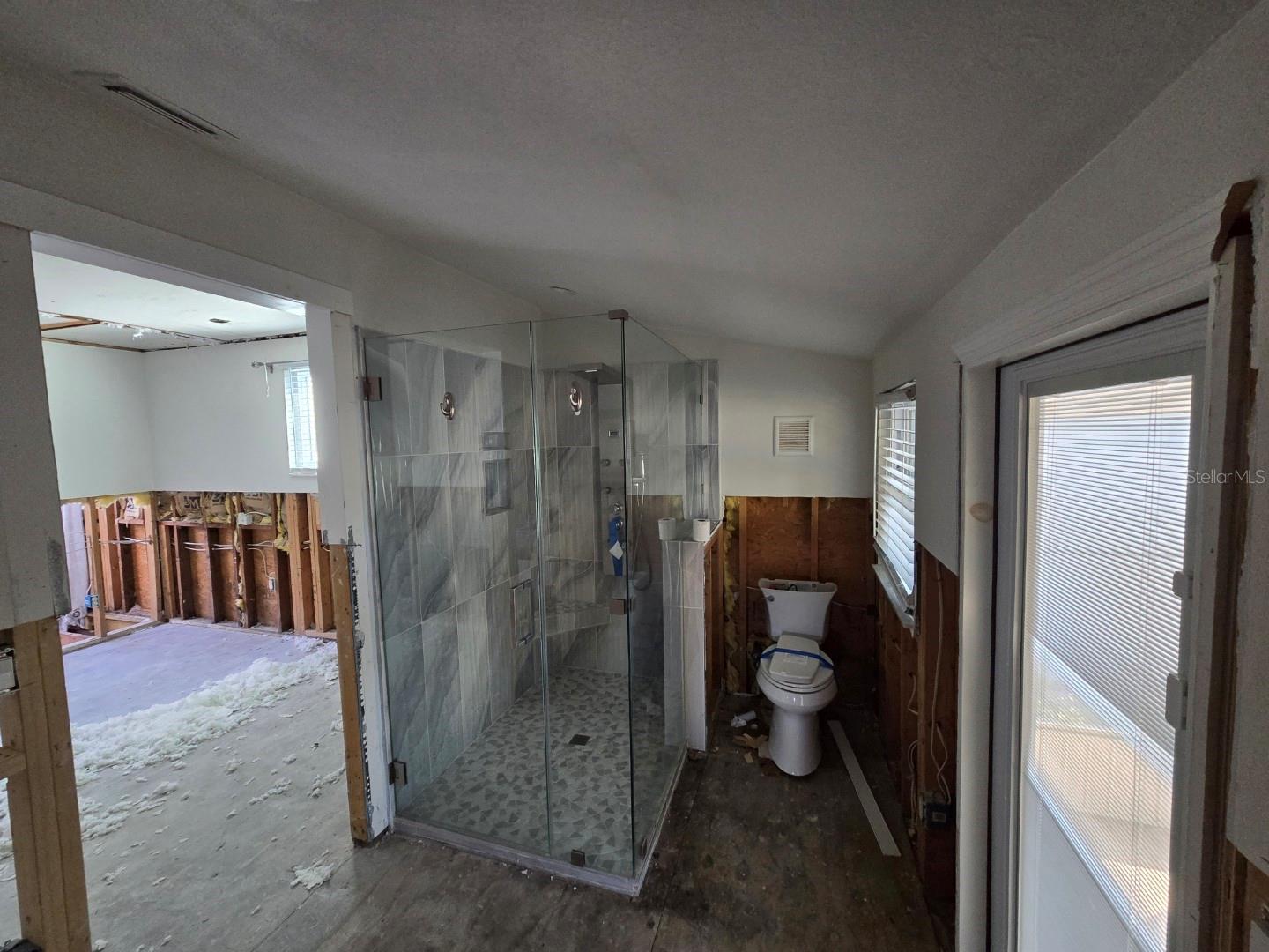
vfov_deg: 89.9
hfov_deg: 106.2
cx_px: 634
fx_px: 477
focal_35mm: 13
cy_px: 476
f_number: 2.2
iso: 500
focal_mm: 2.2
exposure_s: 1/100
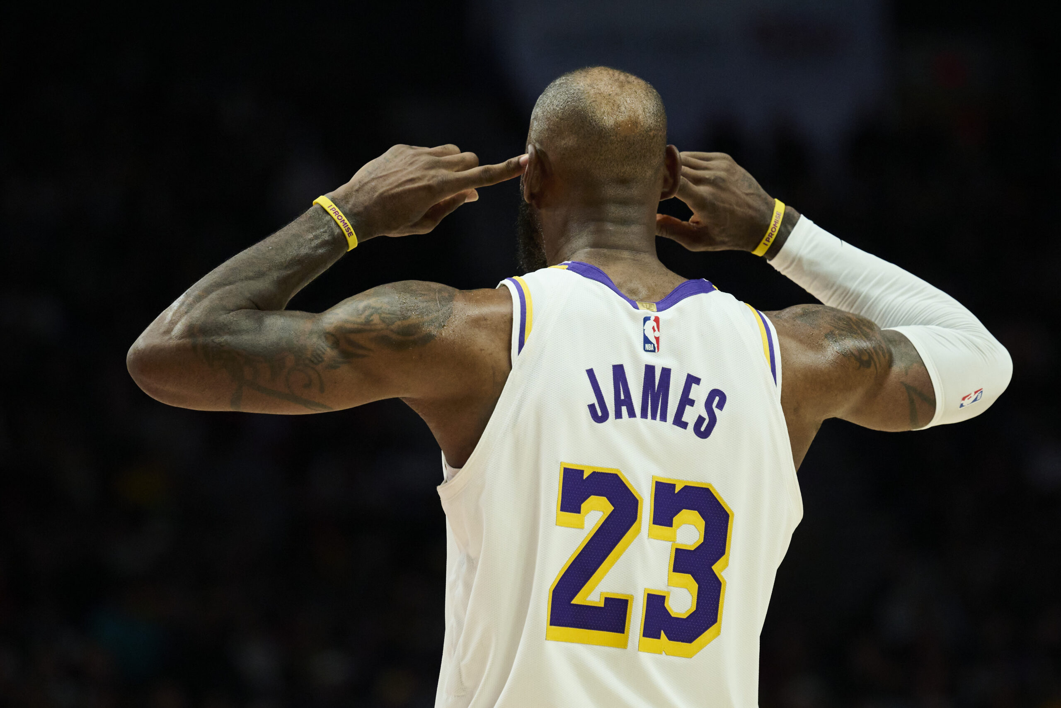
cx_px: 530
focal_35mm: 145
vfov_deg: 9.5
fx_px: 4273
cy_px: 354
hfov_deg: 14.2
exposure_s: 1/1600
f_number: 2.8
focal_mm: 145
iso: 3200
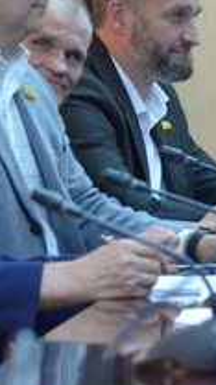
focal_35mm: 610
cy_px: 48
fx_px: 6234
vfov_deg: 3.5
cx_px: 504
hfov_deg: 2.0
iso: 5000
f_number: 5
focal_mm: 135
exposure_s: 1/250
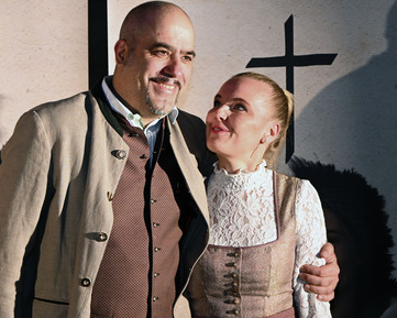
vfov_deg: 16.0
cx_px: 175
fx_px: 1128
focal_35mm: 96
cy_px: 155
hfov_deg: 19.9
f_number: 6.3
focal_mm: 82
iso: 2000
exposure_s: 1/200
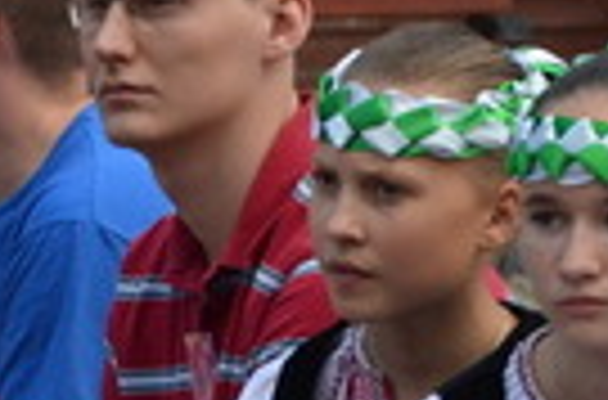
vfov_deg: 2.4
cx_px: 72
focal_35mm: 554
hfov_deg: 3.7
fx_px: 9324
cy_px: 953
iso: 800
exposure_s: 1/800
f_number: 7.1
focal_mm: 70
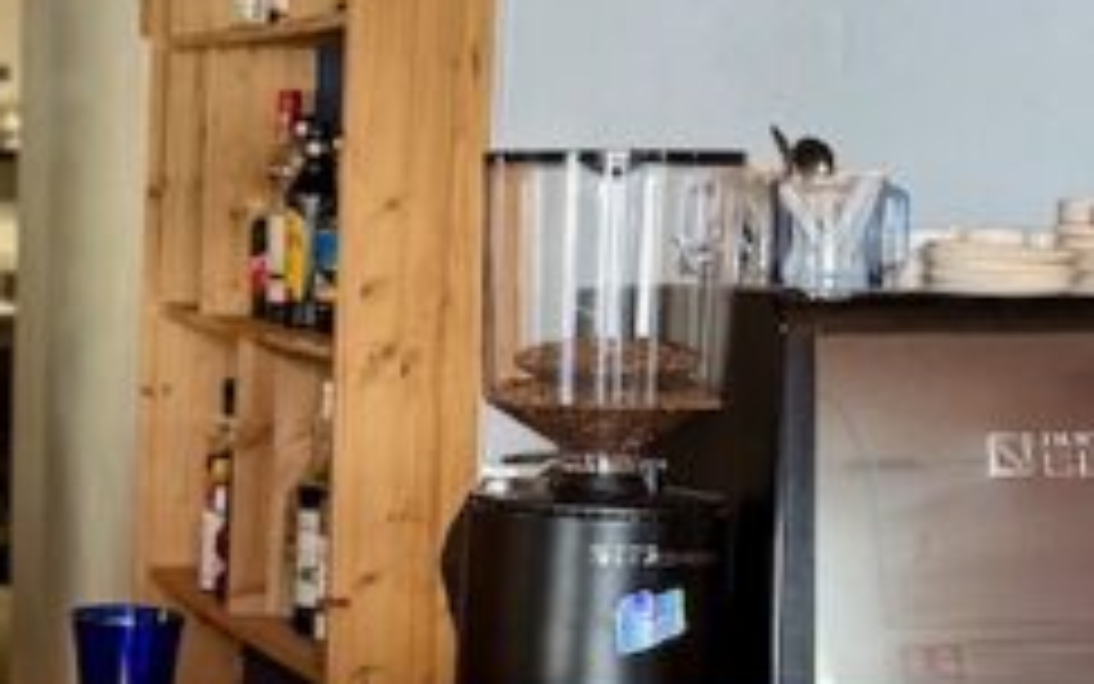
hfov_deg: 17.9
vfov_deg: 12.2
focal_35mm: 107
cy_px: 450
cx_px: -419
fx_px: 3191
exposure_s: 1/100
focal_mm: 6.76
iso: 250
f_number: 1.78
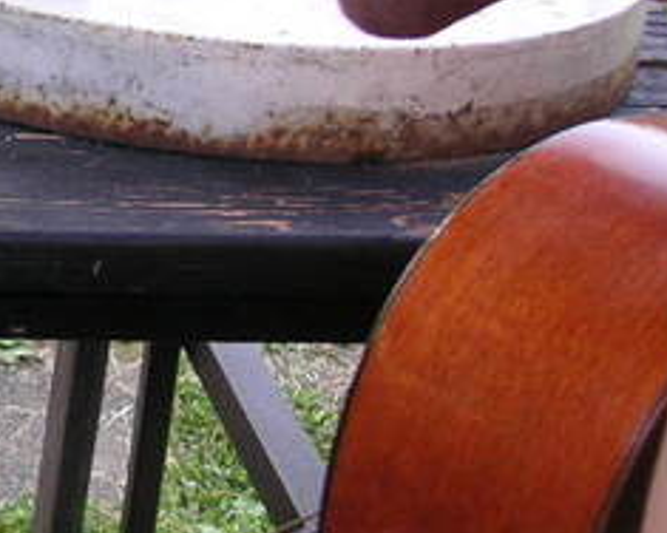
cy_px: 113
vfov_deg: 12.5
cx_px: -162
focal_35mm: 123
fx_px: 2428
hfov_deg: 15.0
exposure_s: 1/60
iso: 50
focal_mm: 6.1
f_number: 2.8
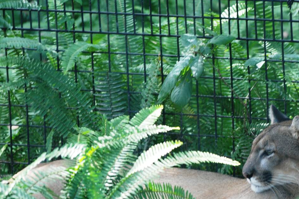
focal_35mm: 382
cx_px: 238
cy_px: 132
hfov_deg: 5.4
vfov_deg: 3.6
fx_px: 3172
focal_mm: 150
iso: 400
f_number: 4.5
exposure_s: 1/30
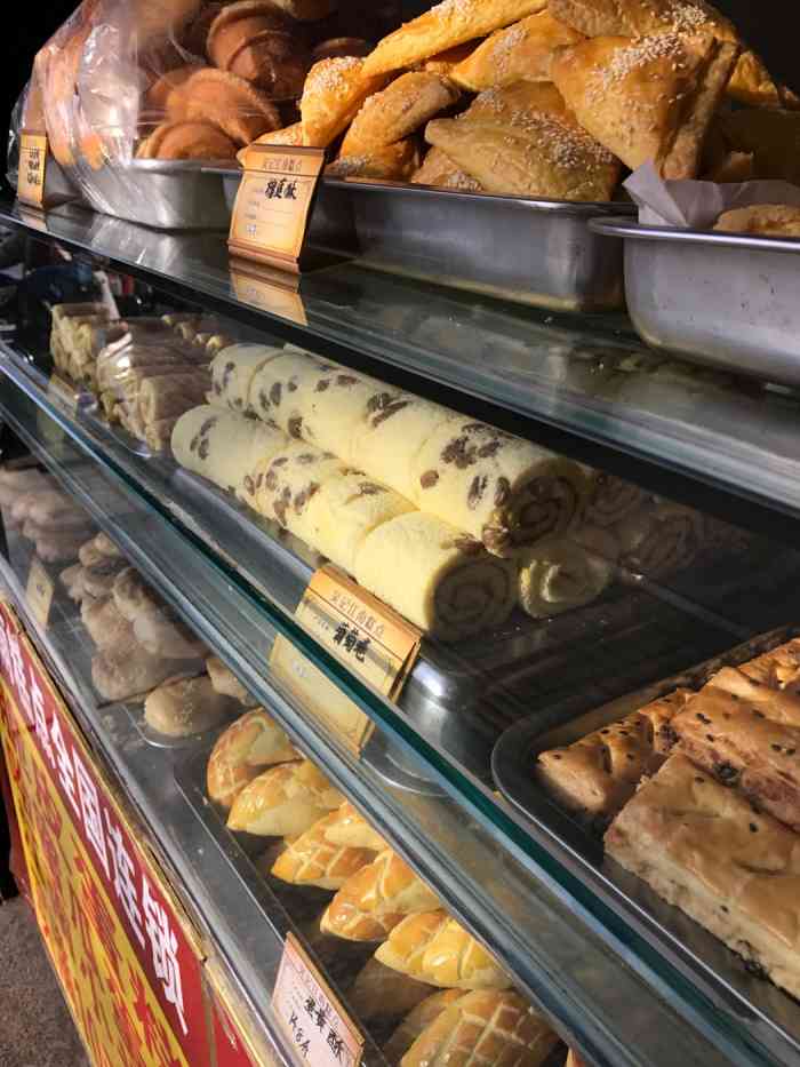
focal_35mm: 28
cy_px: 534
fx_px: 863
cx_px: 400
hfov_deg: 49.8
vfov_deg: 63.4
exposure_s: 1/504
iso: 20
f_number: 1.8
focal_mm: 3.99
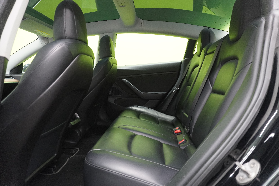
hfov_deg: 73.7
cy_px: 93
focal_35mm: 24
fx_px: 186
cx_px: 140
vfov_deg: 53.1
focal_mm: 16
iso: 2000
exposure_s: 1/30
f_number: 3.5
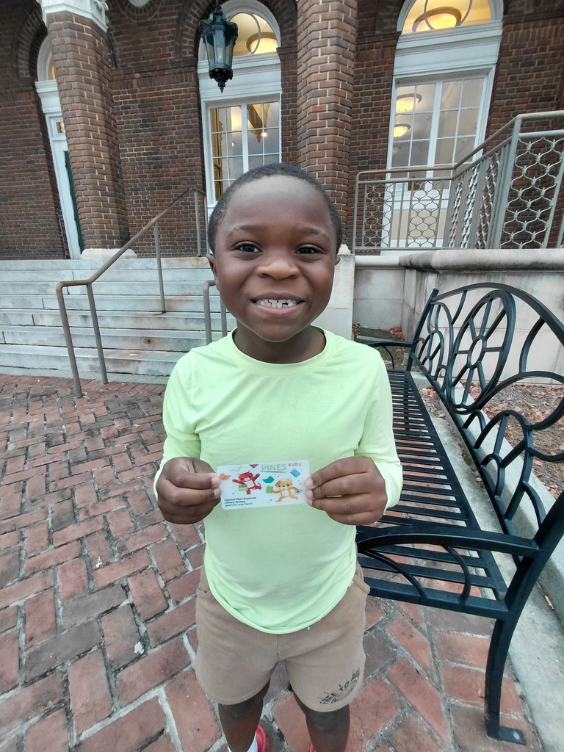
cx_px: 282
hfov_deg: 78.1
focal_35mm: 16
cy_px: 376
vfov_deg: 94.5
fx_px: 348
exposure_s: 1/60
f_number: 2.2
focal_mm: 1.64
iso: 50
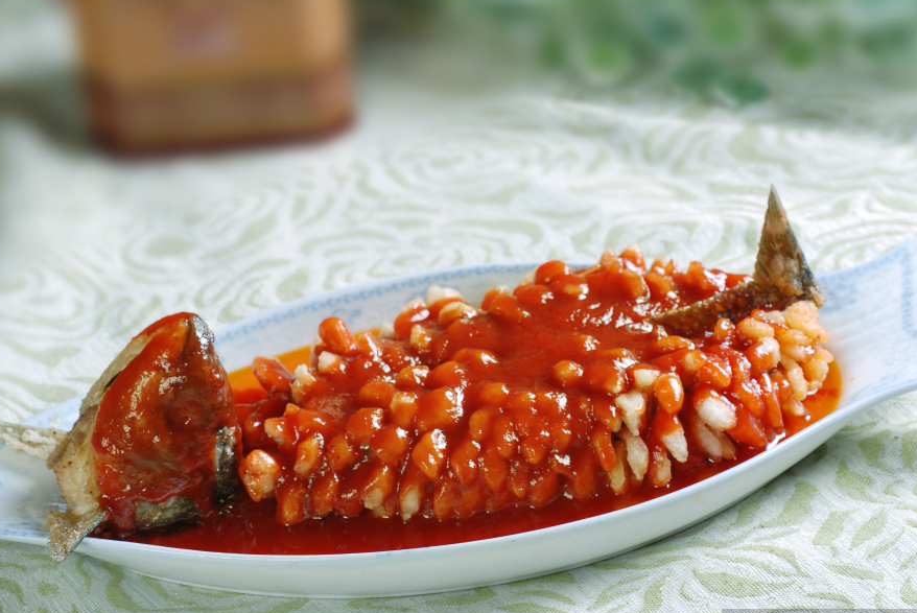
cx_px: 434
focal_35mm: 105
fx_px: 2677
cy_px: 282
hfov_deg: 19.4
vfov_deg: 13.1
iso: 100
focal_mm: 60
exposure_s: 1/125
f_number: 7.1
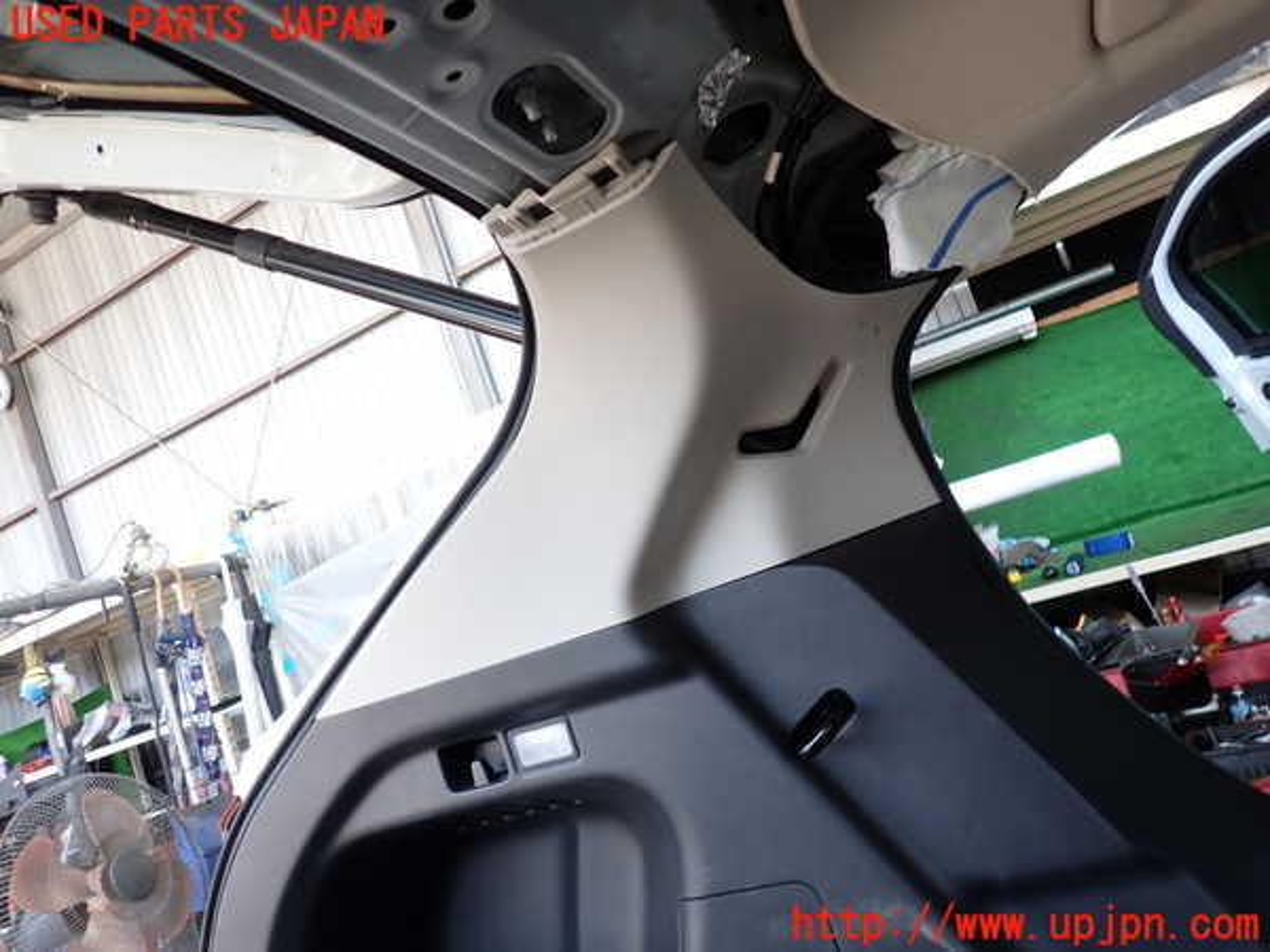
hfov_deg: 69.4
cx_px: 635
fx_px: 917
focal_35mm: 25
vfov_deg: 54.9
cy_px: 476
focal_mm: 4.5
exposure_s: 1/125
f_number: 2
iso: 100
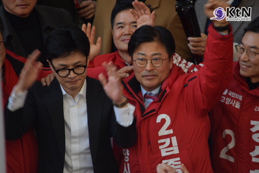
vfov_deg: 3.1
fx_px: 3237
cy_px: 86
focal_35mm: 450
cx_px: 130
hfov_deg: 4.6
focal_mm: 300
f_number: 5.6
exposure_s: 1/100
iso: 160
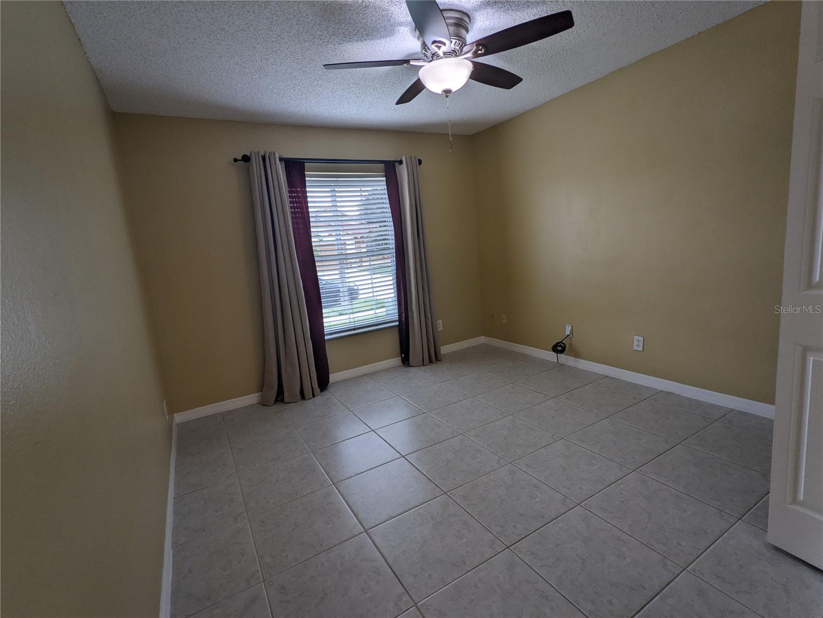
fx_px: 380
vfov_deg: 78.1
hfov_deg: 94.5
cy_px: 309
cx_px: 412
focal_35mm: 16
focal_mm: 2.22
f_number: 2.2
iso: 58
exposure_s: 1/100
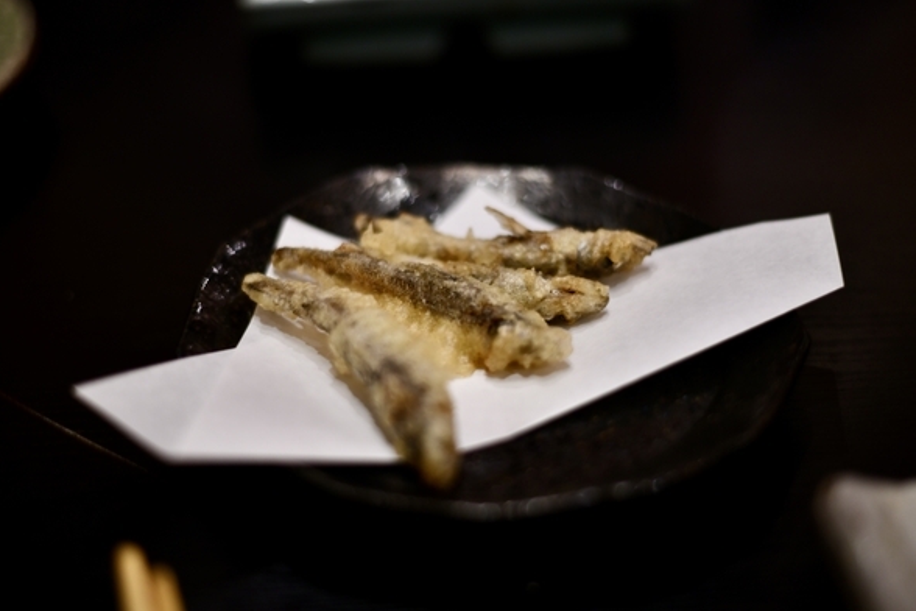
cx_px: 466
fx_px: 1298
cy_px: 309
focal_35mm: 51
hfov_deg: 38.9
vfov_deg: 26.5
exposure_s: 1/50
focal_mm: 50
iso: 320
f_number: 1.8
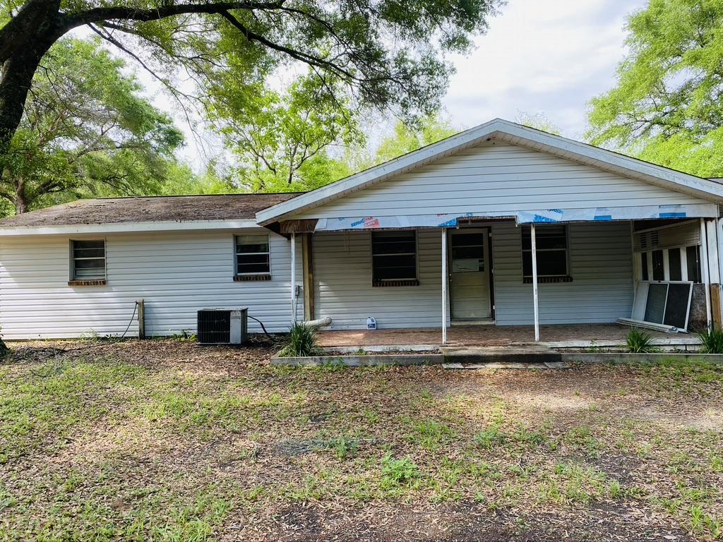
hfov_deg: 67.3
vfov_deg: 53.1
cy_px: 271
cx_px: 362
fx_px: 543
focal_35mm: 26
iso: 32
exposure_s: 1/456
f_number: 1.8
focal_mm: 4.25
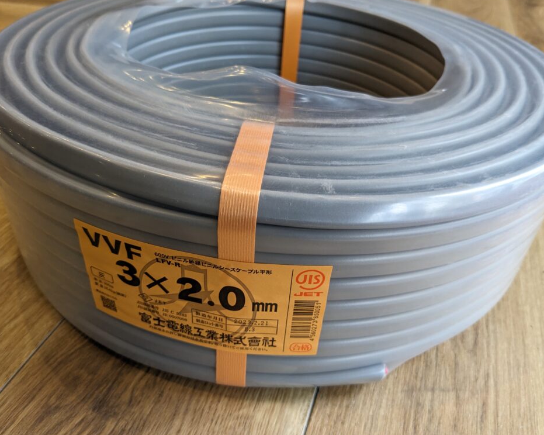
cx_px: 257
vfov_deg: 49.9
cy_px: 216
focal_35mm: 29
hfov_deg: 60.4
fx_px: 467
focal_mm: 4.38
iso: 118
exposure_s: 1/120
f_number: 1.73
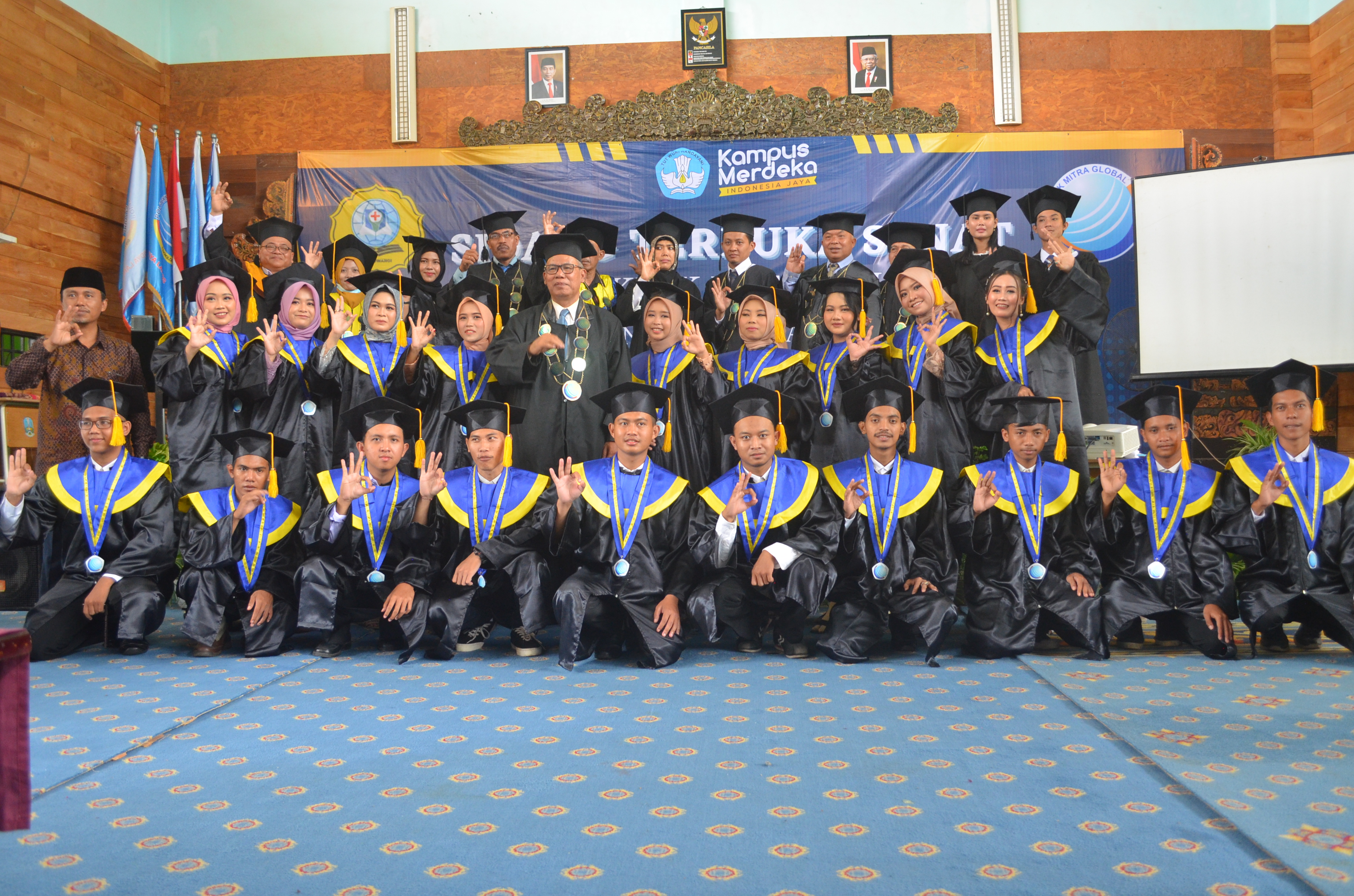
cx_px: 677
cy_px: 448
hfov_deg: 62.0
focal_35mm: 30
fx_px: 1126
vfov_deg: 43.4
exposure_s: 1/40
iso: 800
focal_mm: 20
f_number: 3.8
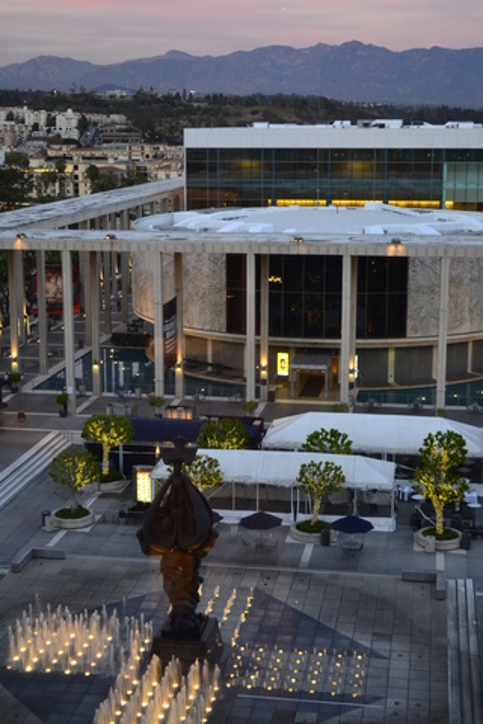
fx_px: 1147
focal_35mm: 57
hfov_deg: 23.8
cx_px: 242
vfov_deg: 35.1
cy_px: 362
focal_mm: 38
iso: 800
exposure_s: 1/13
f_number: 5
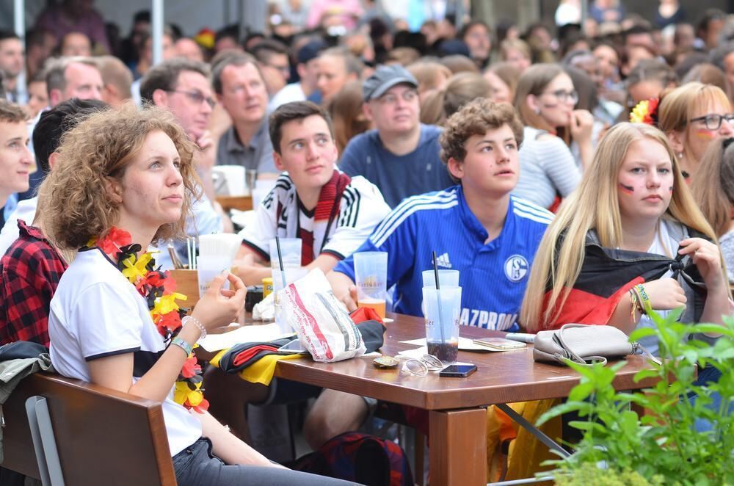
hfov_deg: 16.1
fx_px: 2594
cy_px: 243
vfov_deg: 10.7
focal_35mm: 128
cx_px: 367
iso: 400
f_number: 4
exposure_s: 1/160
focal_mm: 85
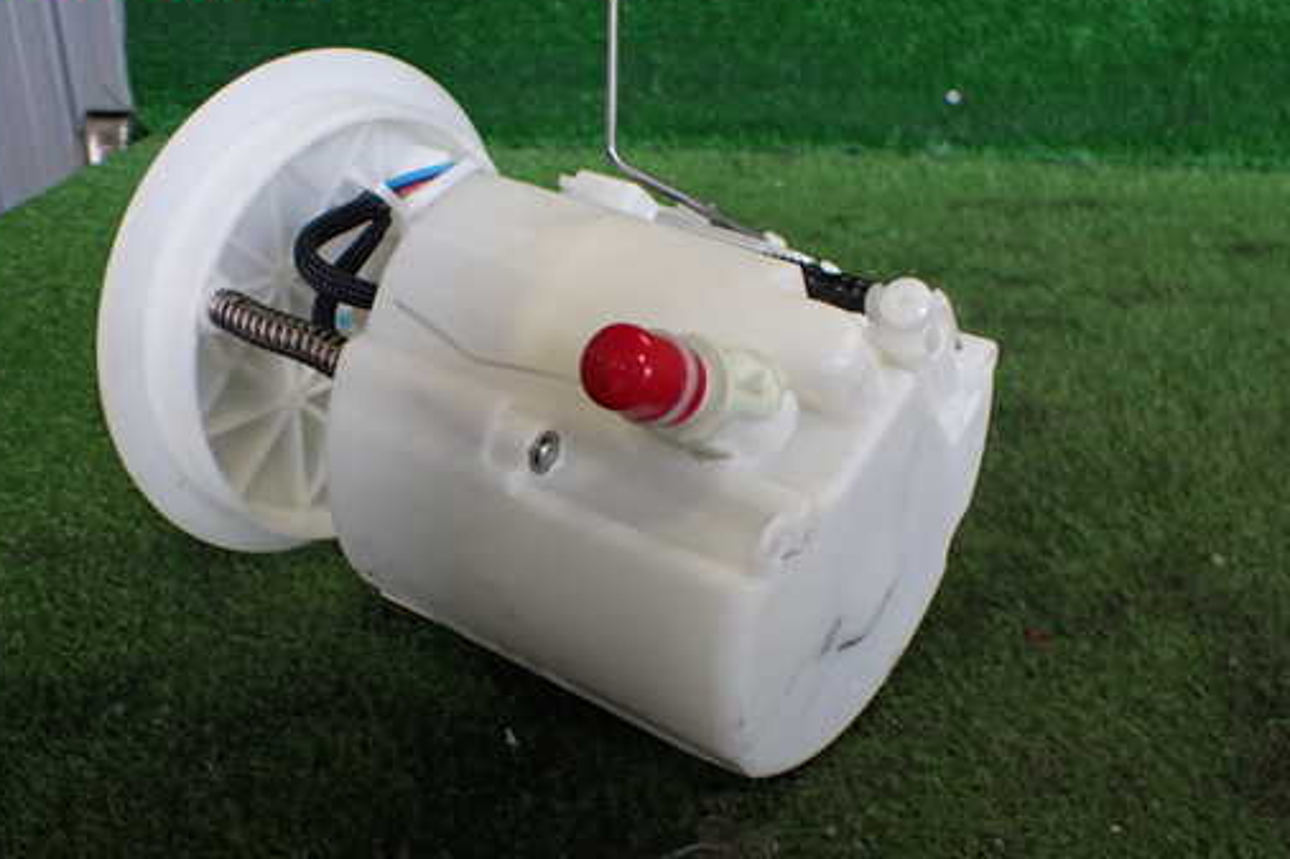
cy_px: 515
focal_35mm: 37
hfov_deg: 51.9
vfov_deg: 35.8
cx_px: 607
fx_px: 1325
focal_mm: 5.4
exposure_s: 1/125
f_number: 2.3
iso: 250
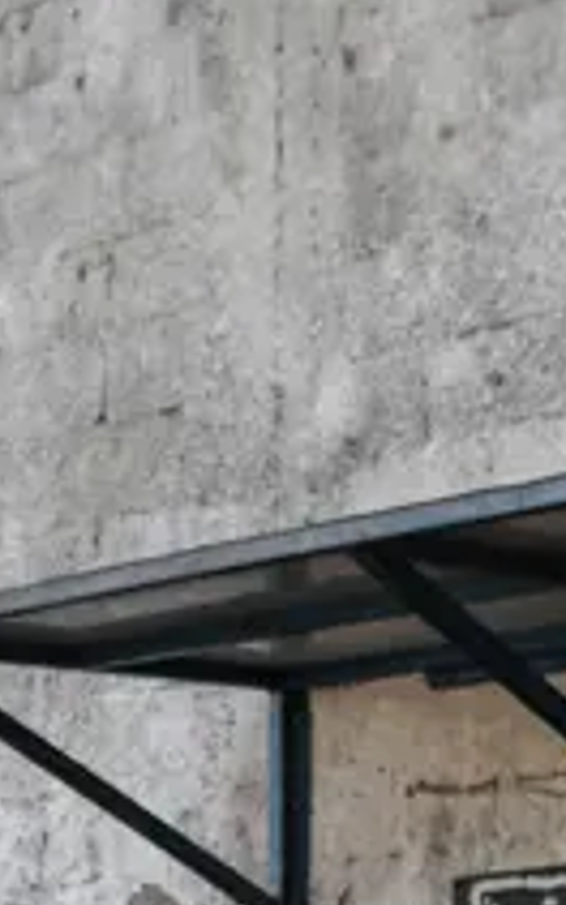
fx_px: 2861
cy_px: 1353
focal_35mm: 116
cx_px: -4
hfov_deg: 11.2
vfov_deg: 16.4
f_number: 2.8
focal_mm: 24
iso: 160
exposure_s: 1/2000
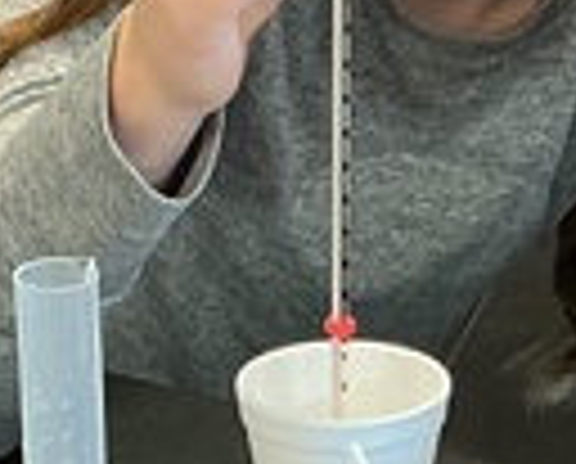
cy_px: 694
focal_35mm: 226
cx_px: 410
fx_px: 3862
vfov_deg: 6.8
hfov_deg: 8.5
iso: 100
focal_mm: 3
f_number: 1.8
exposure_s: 1/60
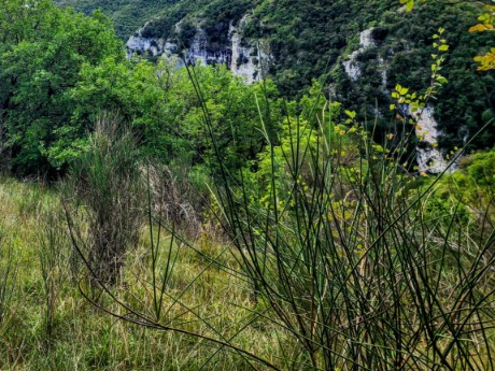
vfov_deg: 34.7
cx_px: 86
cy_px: 69
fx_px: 572
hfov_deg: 44.1
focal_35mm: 40
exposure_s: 1/746
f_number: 1.8
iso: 12
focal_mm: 6.4
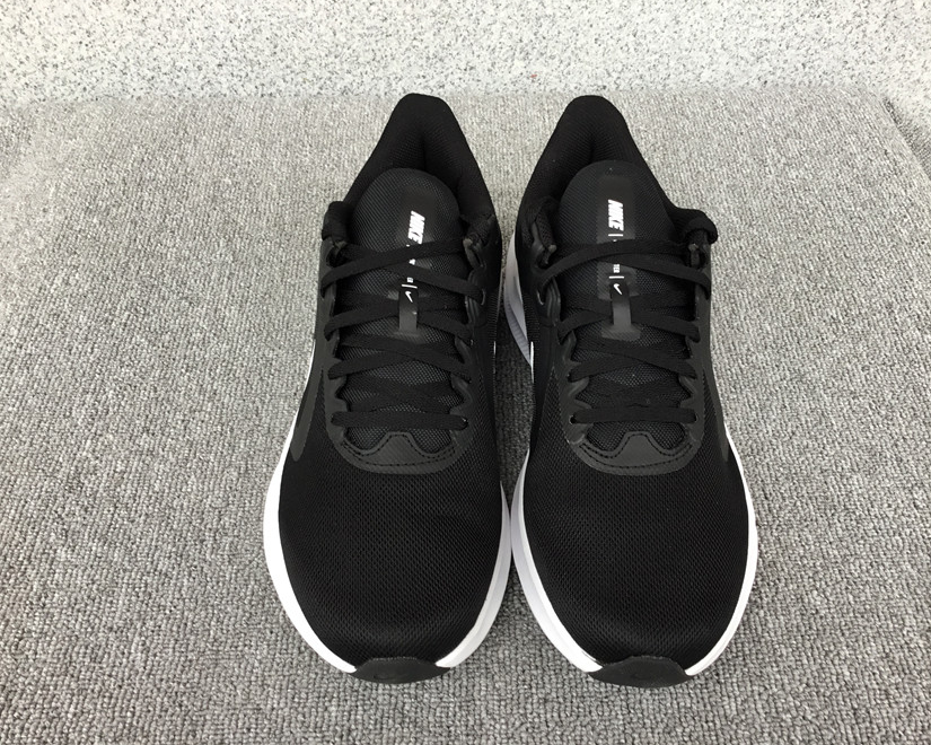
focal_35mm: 33
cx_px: 481
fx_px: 909
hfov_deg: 54.2
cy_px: 369
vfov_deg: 44.5
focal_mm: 3.3
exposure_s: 1/50
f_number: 2.4
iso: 32
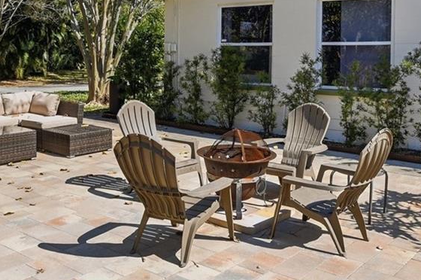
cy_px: 71
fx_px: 467
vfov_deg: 32.7
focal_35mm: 40
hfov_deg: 48.5
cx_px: 227
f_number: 9
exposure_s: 1/8000
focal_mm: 14
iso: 250
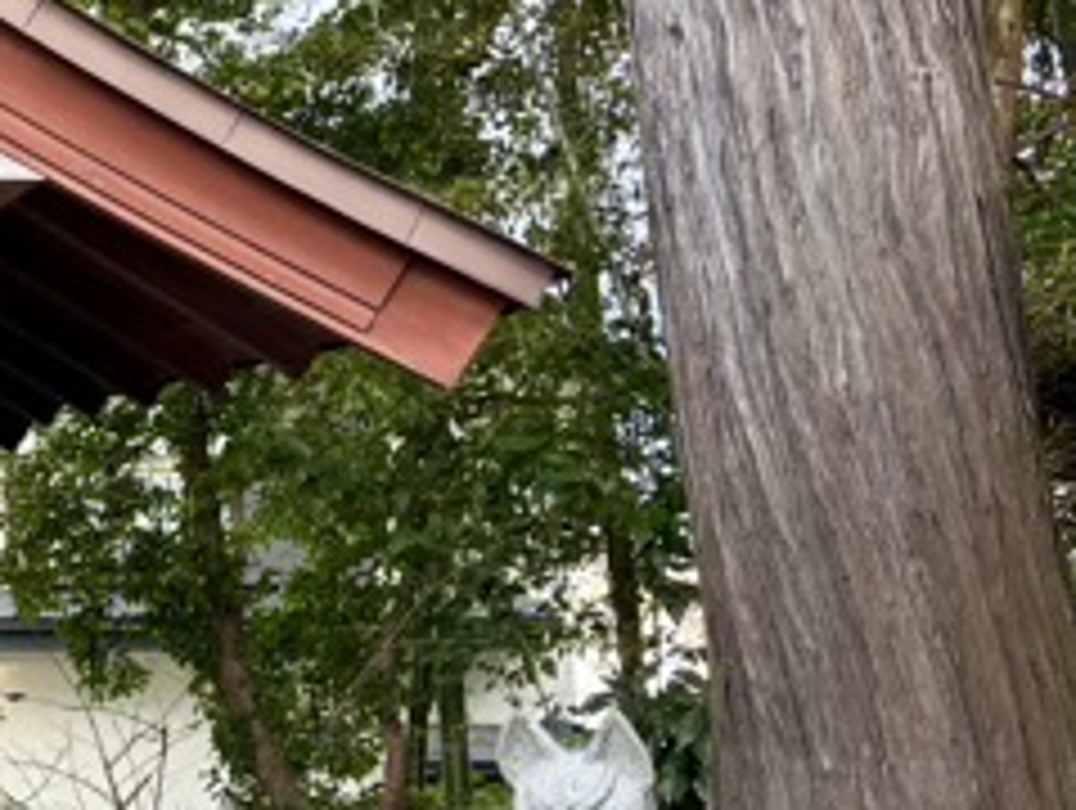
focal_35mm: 76
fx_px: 2366
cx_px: -495
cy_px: 533
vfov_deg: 19.4
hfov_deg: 21.8
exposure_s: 1/121
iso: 64
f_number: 1.6
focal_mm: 5.96
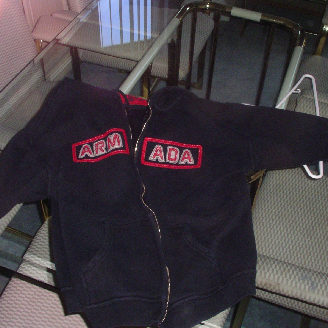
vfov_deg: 38.3
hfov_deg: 38.3
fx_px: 472
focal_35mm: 44
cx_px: 169
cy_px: 163
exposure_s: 1/60
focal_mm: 5.7
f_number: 6.9
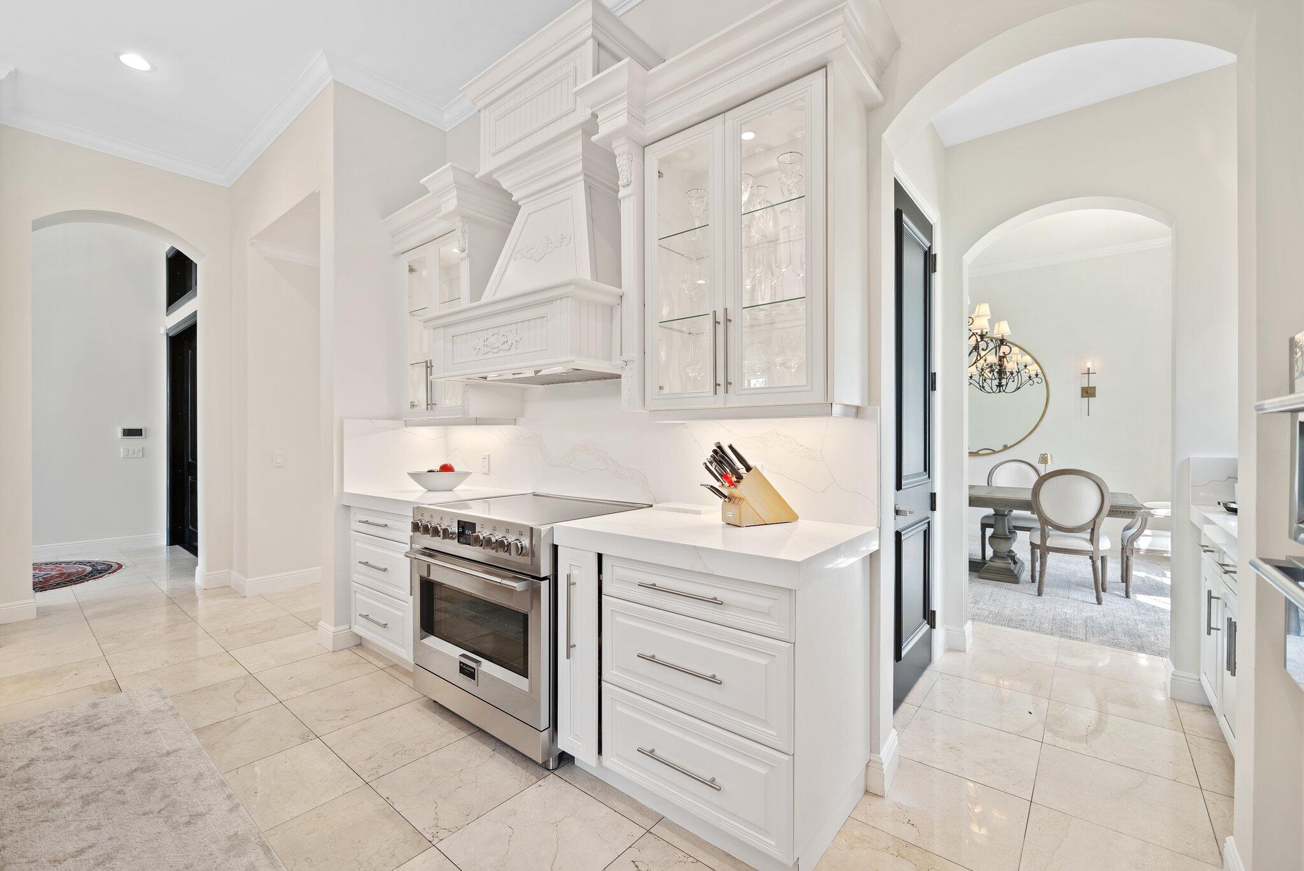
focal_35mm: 14
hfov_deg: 104.2
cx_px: 652
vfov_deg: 81.3
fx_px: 507
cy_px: 436
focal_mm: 14
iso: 125
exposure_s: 1/13
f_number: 2.8
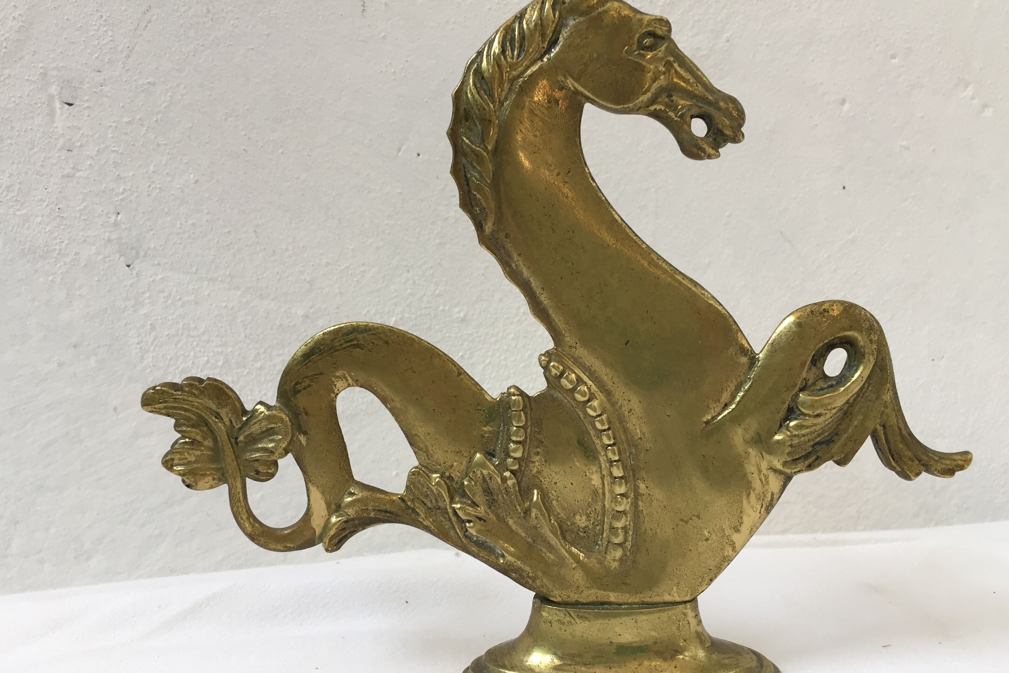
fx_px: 869
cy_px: 351
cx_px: 506
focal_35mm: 31
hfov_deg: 60.3
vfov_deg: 42.3
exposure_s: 1/33
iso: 32
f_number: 2.2
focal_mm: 4.15
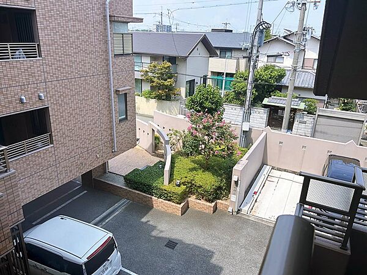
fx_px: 276
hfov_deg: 67.3
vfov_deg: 53.1
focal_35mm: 26
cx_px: 184
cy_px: 138
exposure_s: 1/1972
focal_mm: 5.7
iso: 50
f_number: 1.5
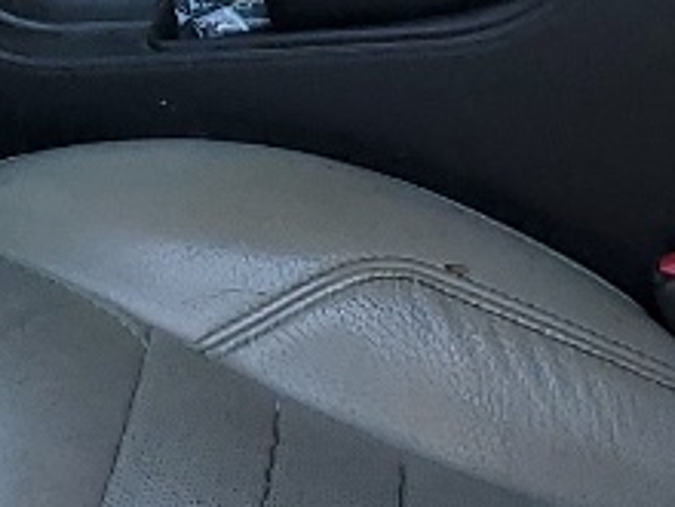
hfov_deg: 10.4
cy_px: -200
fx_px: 3685
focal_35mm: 189
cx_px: 55
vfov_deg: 7.7
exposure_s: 1/1250
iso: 50
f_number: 1.5
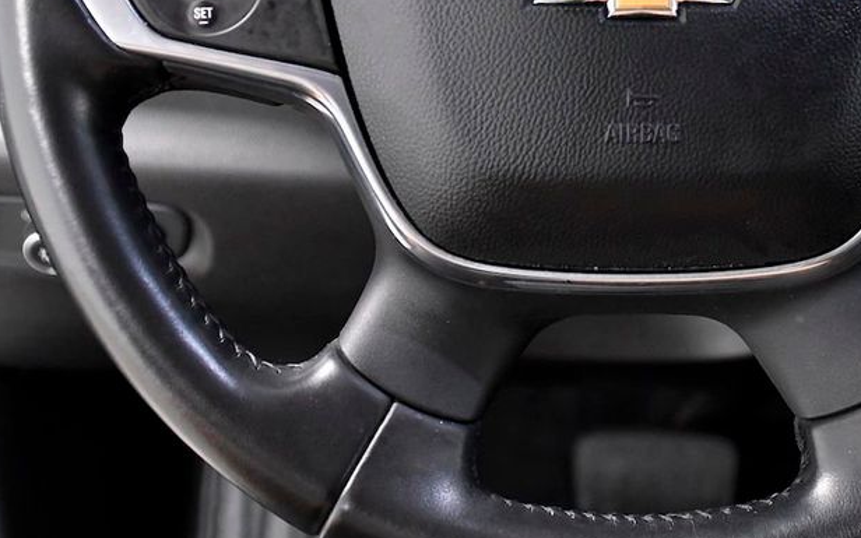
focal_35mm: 78
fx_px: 1830
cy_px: 174
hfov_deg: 26.1
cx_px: 653
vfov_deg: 16.7
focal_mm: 31
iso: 2500
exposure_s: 1/200
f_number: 3.5
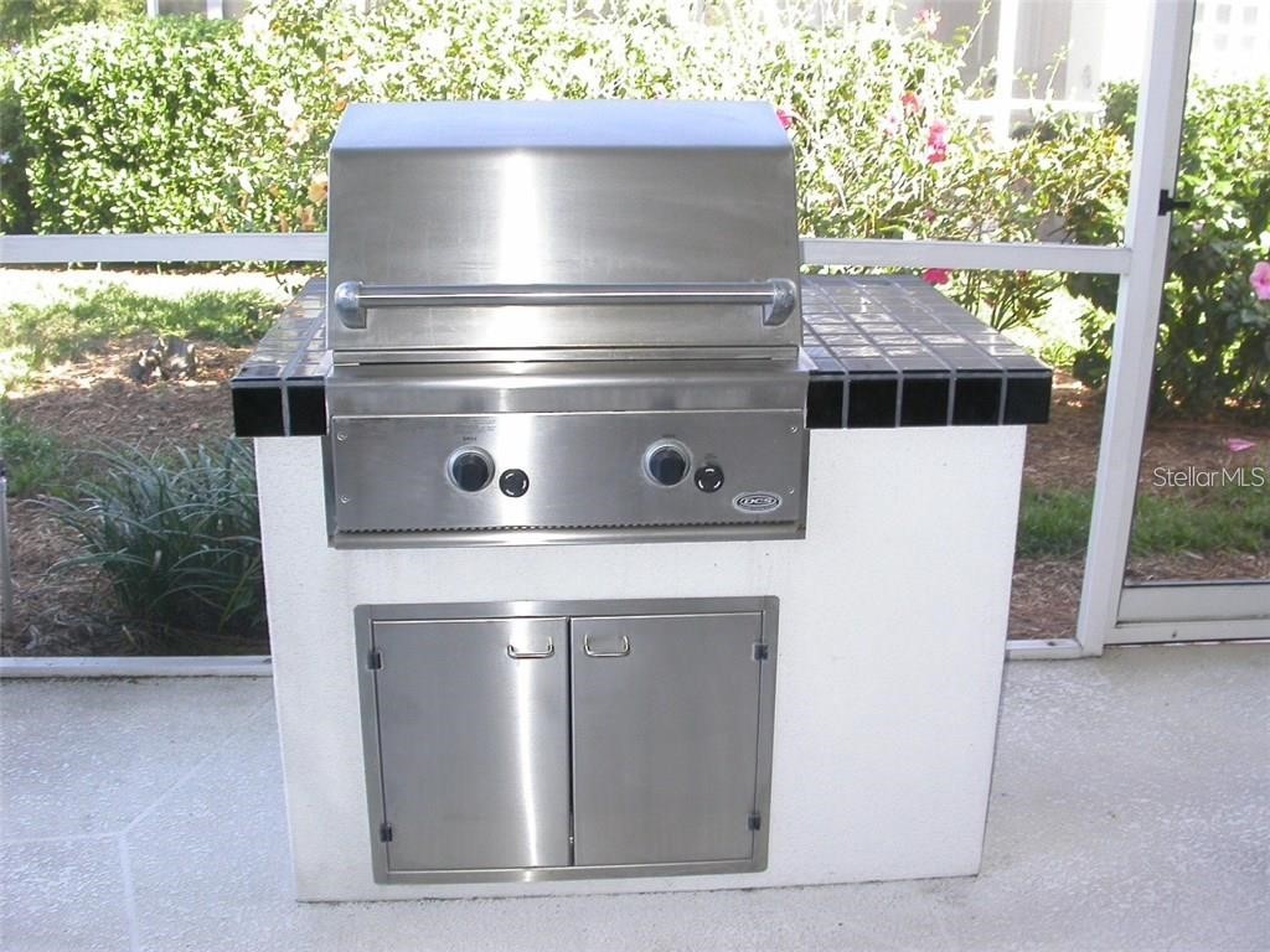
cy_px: 476
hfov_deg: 49.0
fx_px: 1394
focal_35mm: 38
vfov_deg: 37.7
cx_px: 635
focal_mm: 7.85
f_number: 3.3
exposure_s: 1/64
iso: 100
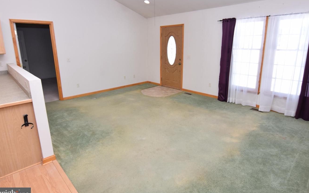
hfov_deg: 85.0
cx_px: 163
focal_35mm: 20
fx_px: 168
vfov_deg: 59.6
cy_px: 87
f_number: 5.6
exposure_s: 1/125
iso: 400
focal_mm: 12
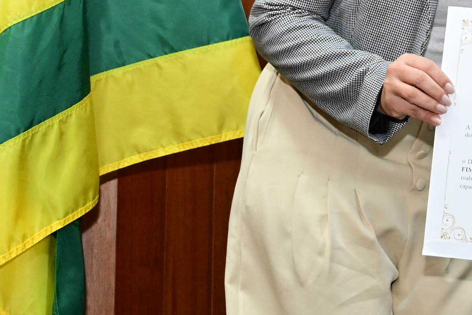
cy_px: -10
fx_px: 1719
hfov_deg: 15.2
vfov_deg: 10.4
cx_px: 526
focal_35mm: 131
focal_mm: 35
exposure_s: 1/125
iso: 3200
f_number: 4
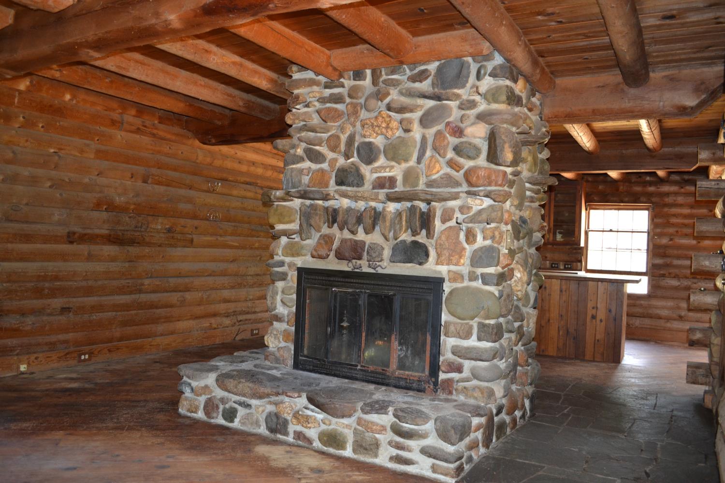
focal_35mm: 27
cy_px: 242
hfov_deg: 67.4
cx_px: 362
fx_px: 544
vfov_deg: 47.9
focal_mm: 18
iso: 800
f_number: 3.5
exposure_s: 1/60
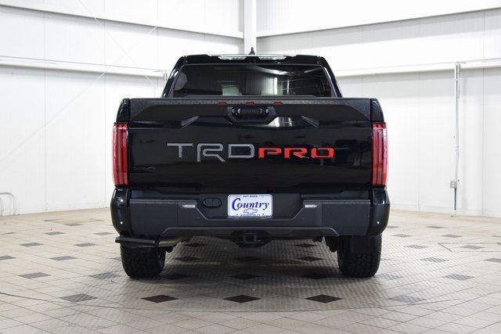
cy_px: 167
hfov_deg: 36.9
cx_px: 250
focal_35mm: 54
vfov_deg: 25.1
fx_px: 752
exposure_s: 1/60
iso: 1600
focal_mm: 36
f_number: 4.5
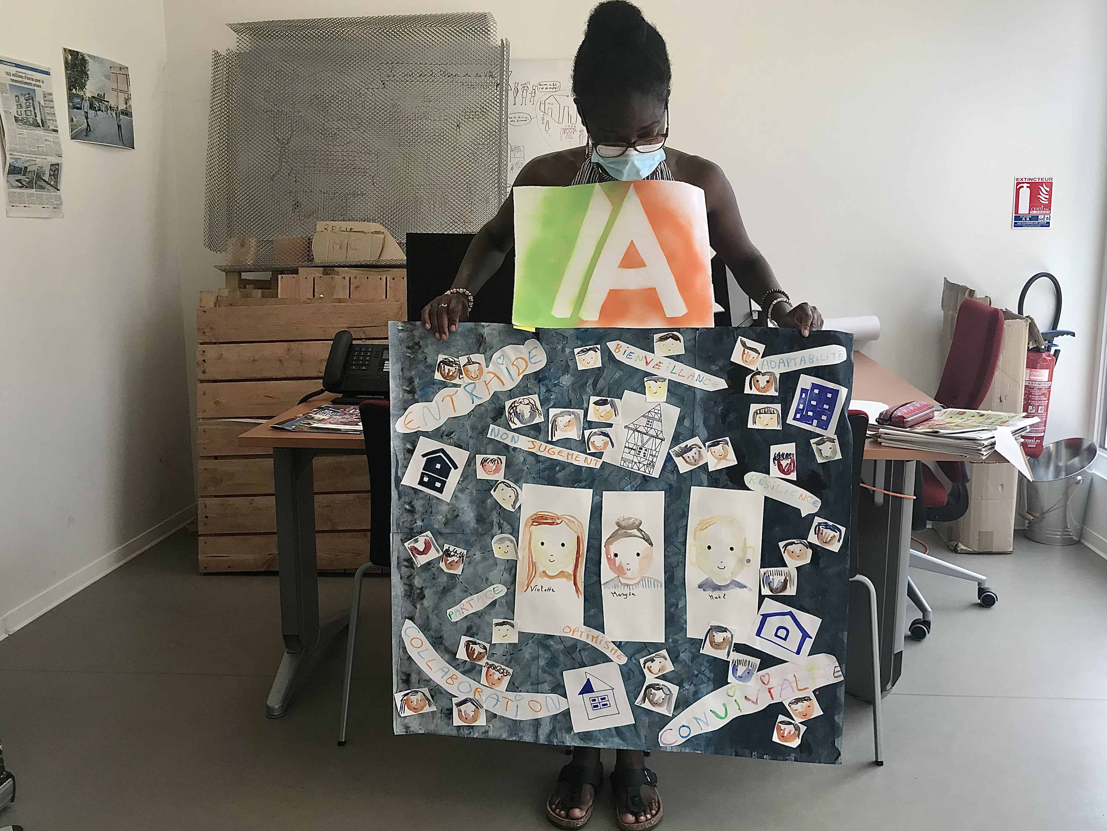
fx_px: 895
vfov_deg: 49.8
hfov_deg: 63.4
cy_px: 416
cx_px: 554
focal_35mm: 28
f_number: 1.8
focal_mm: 3.99
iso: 20
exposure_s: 1/148
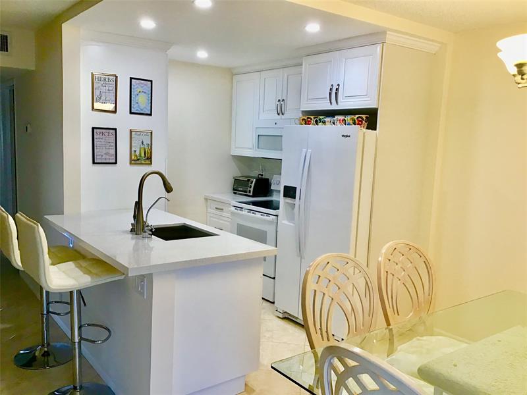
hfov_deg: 58.4
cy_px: 198
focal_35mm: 31
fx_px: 472
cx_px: 264
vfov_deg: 45.4
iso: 32
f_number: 2.4
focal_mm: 3.3
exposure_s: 1/30
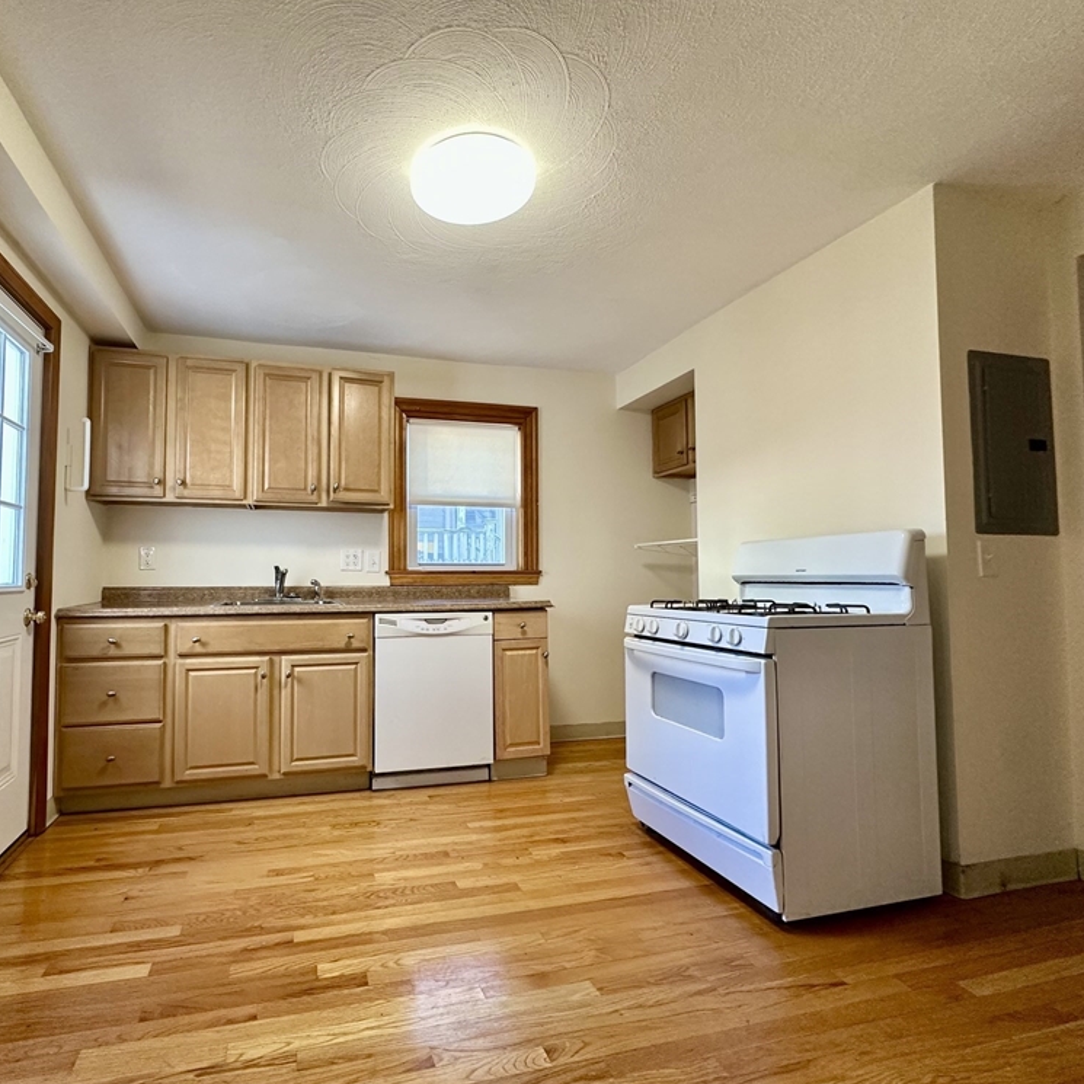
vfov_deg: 84.0
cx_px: 434
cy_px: 550
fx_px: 602
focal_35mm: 17
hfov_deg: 83.0
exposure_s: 1/120
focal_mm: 2.22
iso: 250
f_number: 2.2
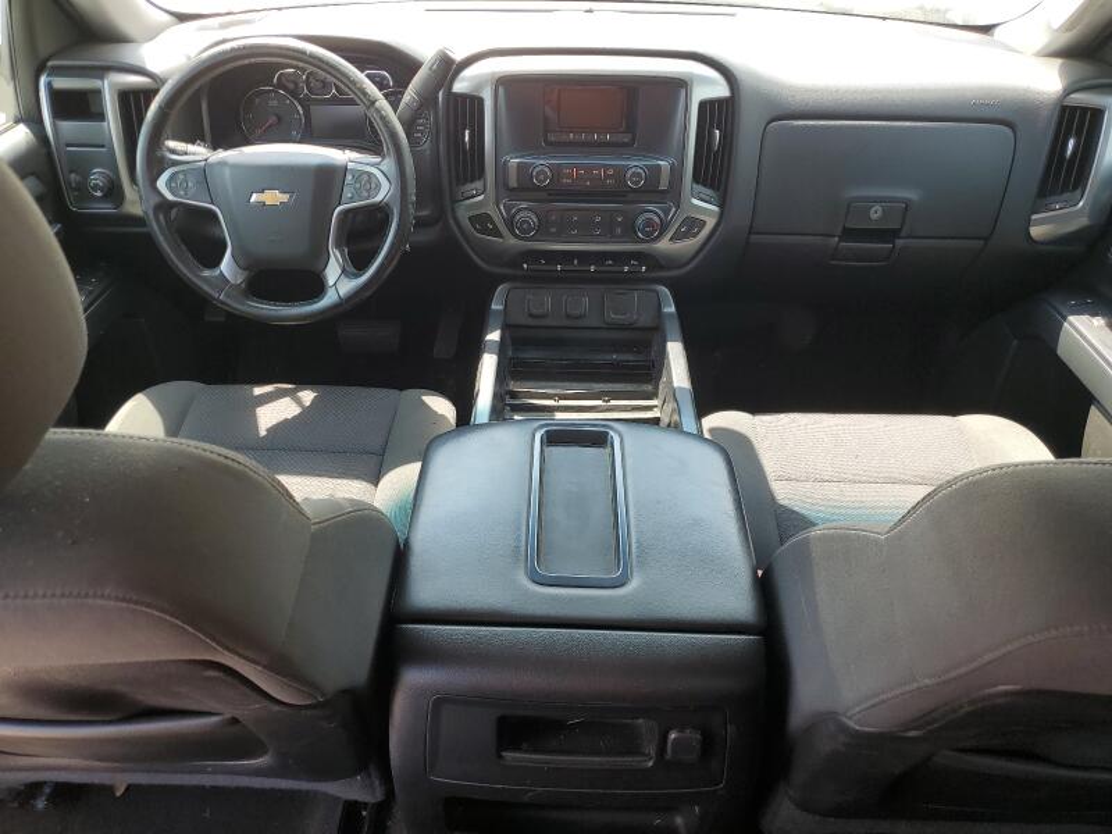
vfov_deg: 53.1
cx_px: 556
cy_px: 417
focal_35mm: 26
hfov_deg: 67.3
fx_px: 835
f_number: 1.5
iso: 50
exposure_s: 1/233
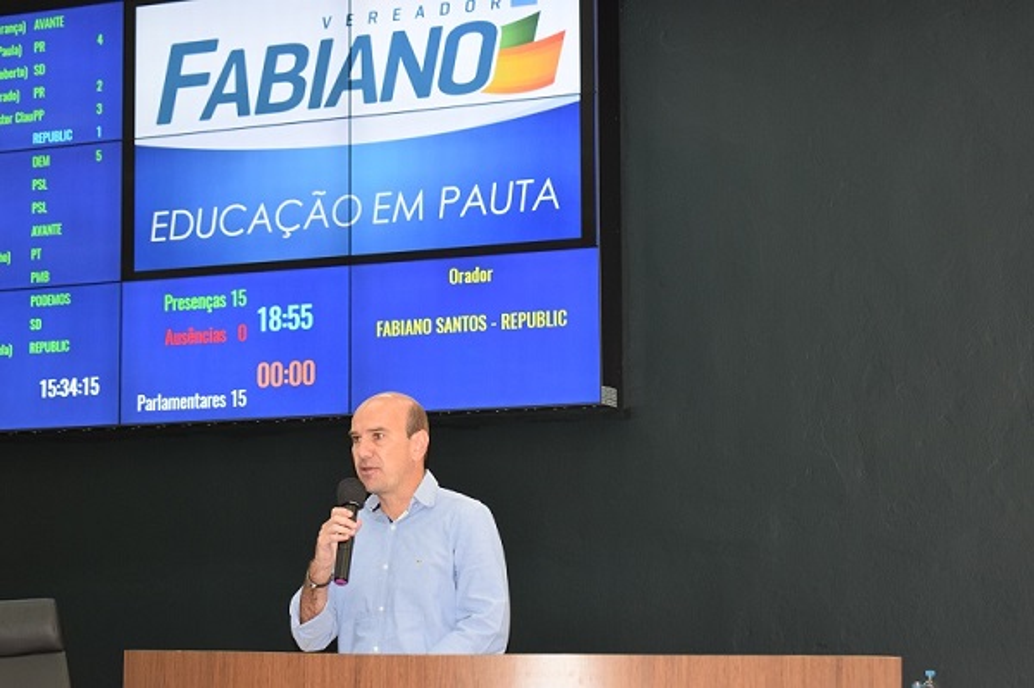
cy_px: 344
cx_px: 517
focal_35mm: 78
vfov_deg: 17.5
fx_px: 2238
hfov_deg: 26.0
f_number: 5.6
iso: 1000
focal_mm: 52
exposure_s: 1/60
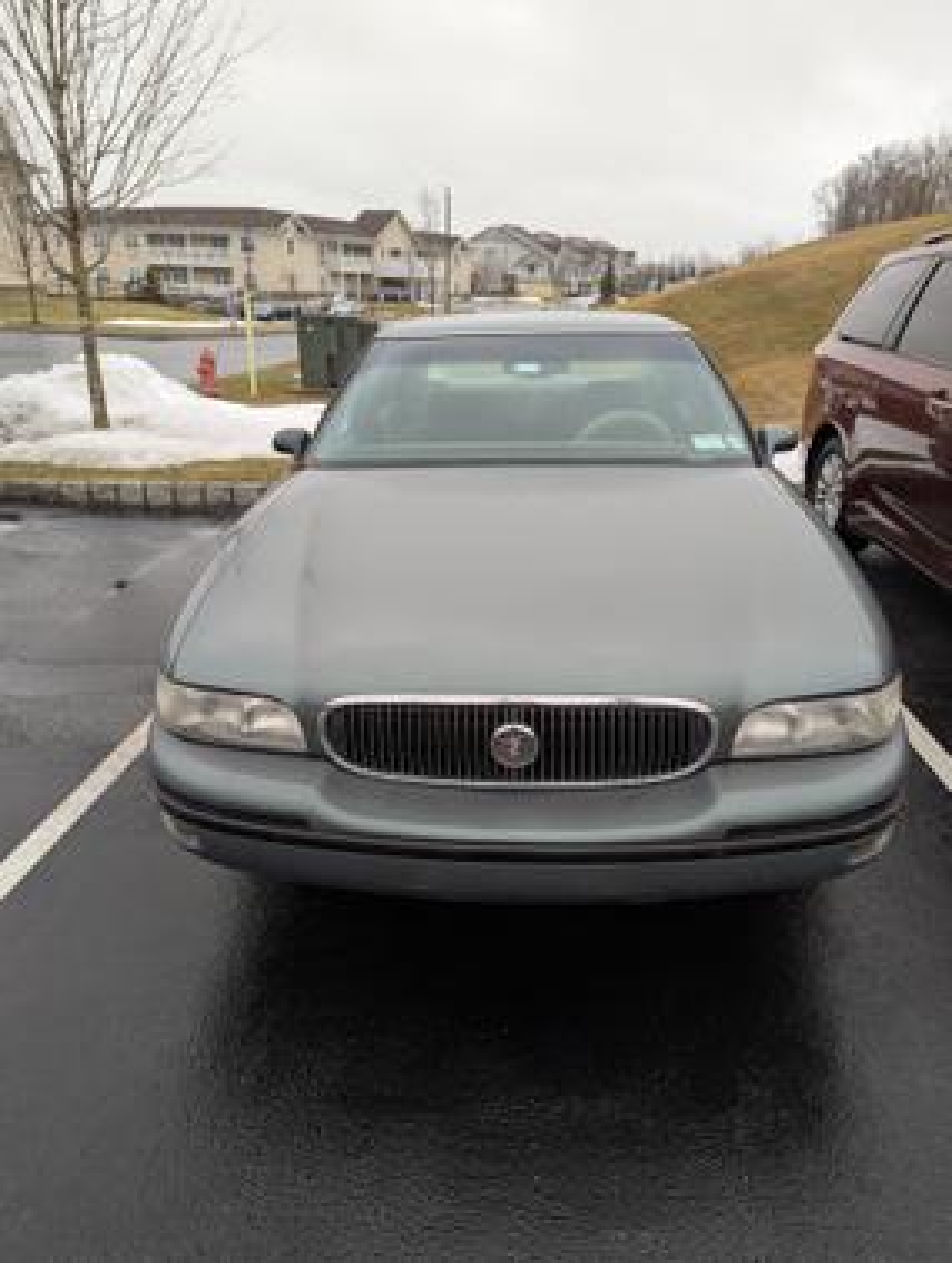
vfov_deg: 71.5
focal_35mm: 24
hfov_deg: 57.0
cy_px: 632
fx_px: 877
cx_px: 476
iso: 42
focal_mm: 6.81
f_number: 1.85
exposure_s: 1/419
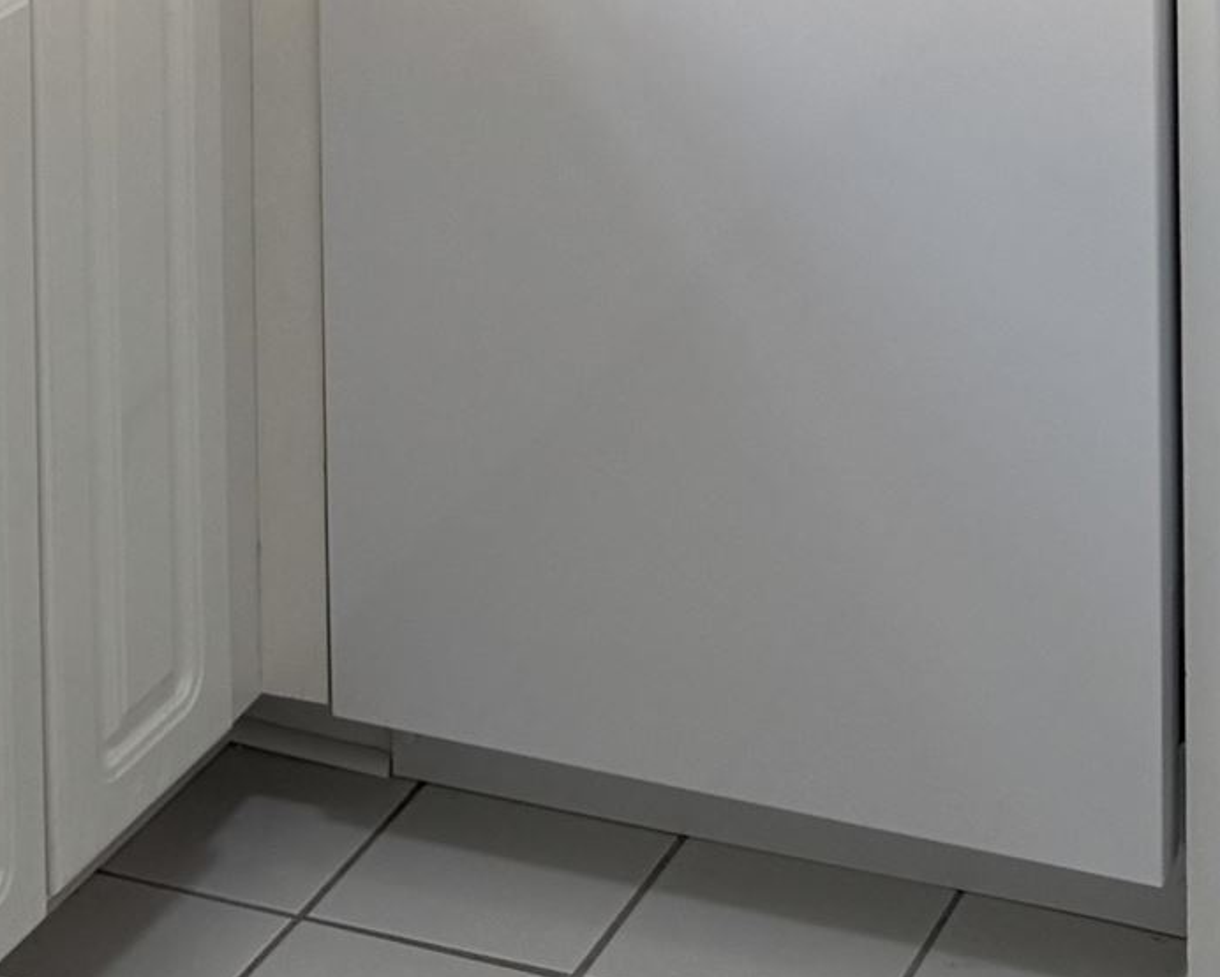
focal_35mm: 104
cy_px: -963
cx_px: 742
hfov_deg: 18.4
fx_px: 3756
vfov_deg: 12.9
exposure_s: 1/226
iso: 80
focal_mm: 6.76
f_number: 1.78
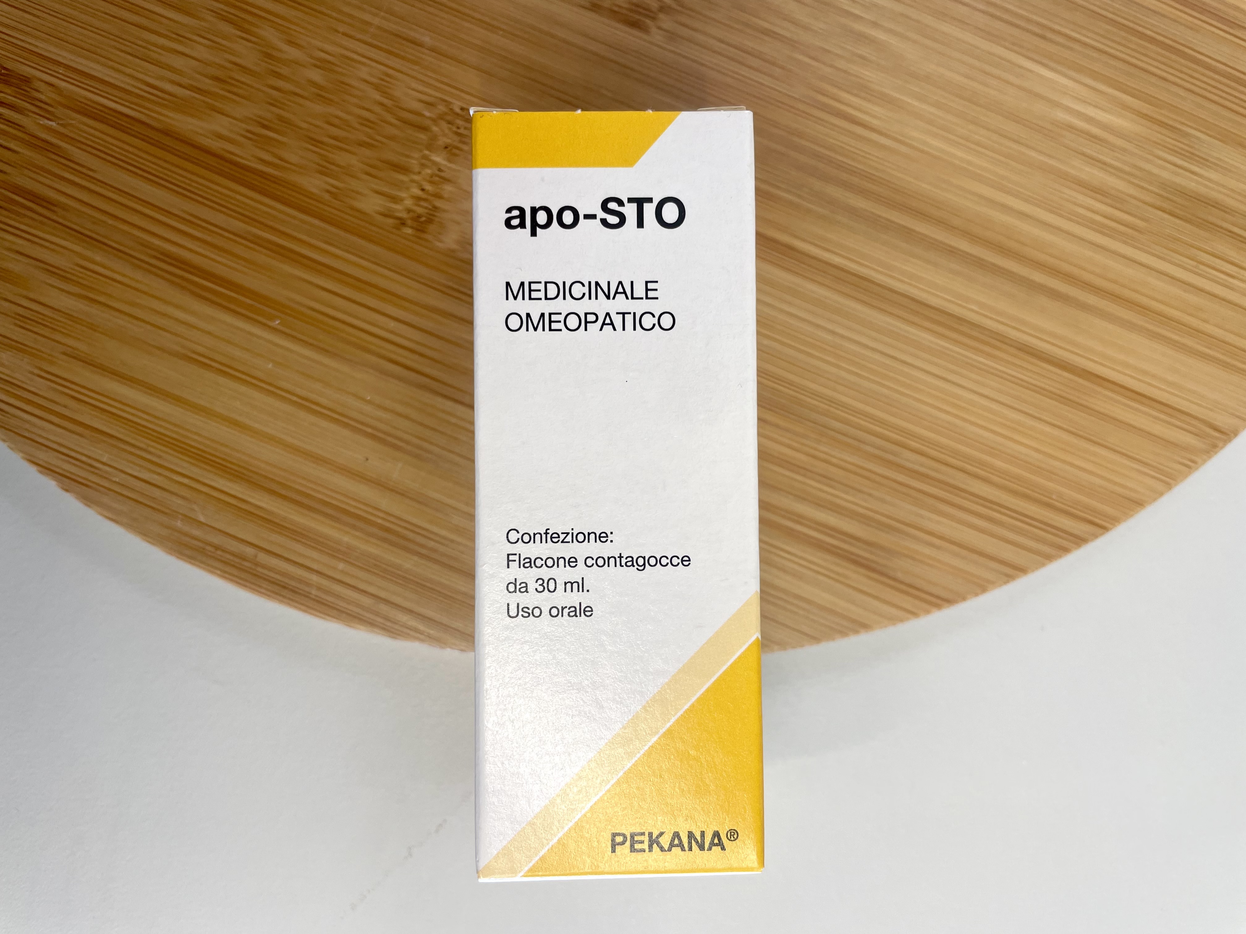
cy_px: 467
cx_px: 623
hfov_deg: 67.3
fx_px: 936
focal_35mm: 26
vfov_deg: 53.1
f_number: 1.6
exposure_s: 1/100
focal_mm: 4.2
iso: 40
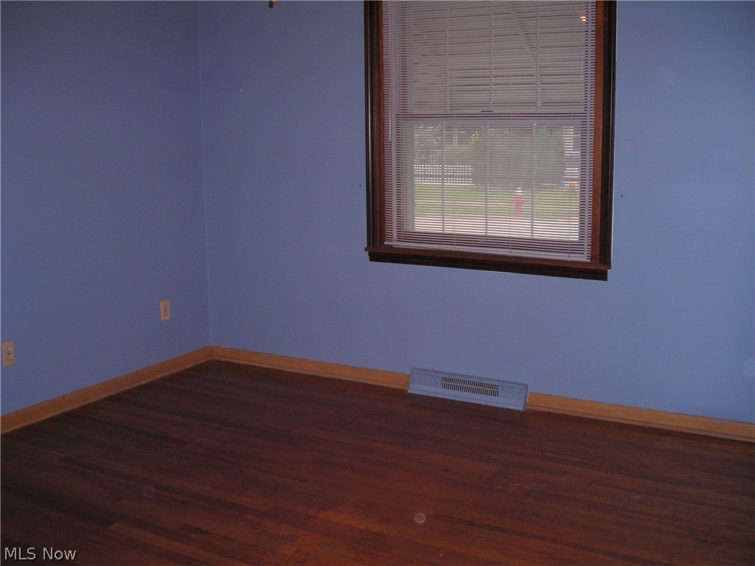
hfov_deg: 49.0
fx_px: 829
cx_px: 378
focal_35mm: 38
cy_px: 283
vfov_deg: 37.7
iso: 127
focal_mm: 6.3
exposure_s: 1/60.1
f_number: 3.2
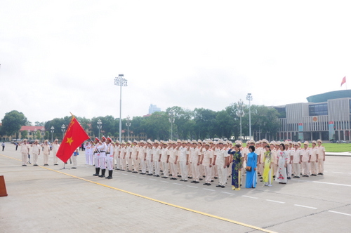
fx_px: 307
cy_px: 116
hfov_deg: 59.6
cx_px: 176
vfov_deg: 41.6
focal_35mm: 32
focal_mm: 21
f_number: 13
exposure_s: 1/125
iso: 250
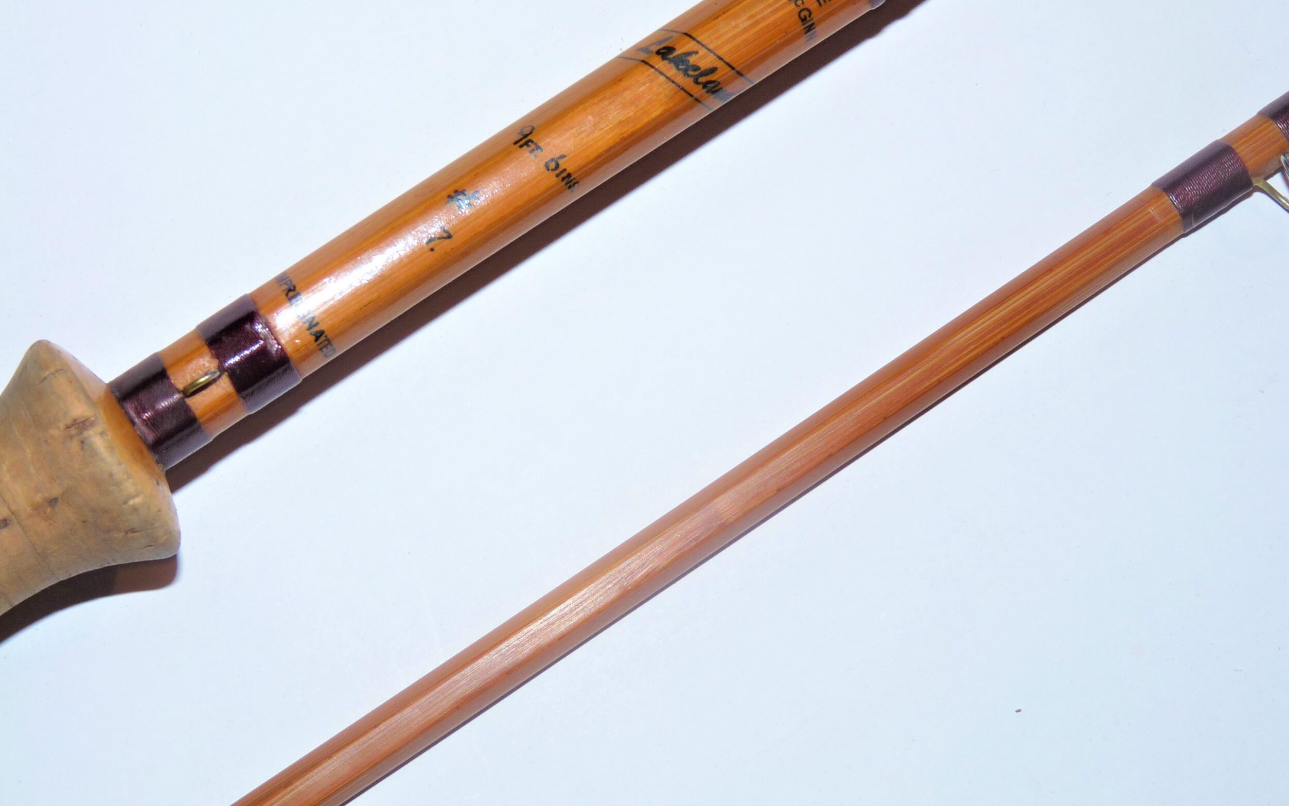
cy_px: 331
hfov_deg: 22.8
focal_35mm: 91
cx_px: 647
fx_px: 3197
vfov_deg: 14.4
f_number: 3.4
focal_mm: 14.9
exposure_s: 1/40
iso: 100
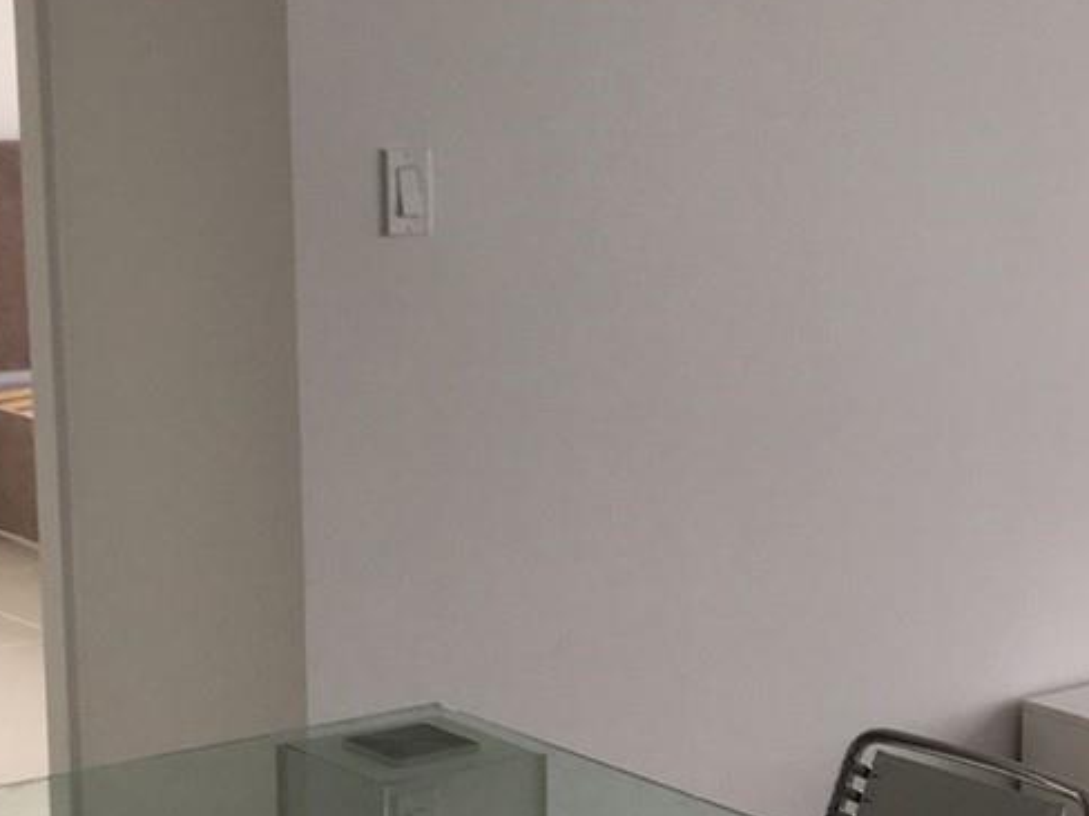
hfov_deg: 19.6
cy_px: 629
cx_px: 1252
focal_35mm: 95
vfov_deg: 15.5
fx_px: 2989
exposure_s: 1/50
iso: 25
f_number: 2.2
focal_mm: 4.15
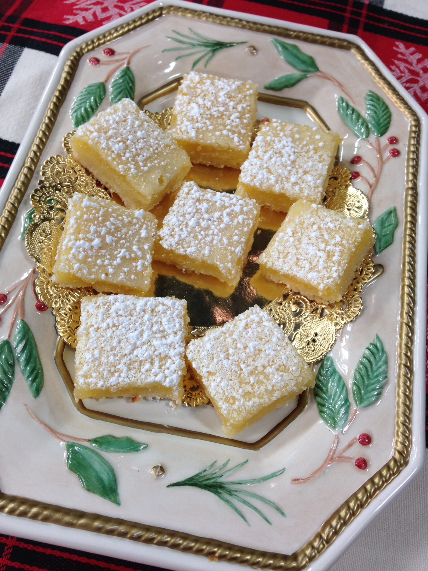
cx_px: 214
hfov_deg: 42.9
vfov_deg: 55.4
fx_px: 544
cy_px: 286
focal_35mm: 33
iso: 50
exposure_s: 1/40
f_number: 2.4
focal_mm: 4.12
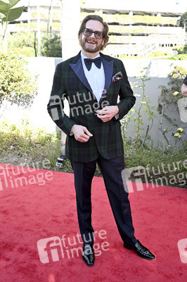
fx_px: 297
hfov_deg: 35.0
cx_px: 94
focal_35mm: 38
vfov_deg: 50.7
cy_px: 141
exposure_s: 1/320
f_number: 5.6
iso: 640
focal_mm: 38
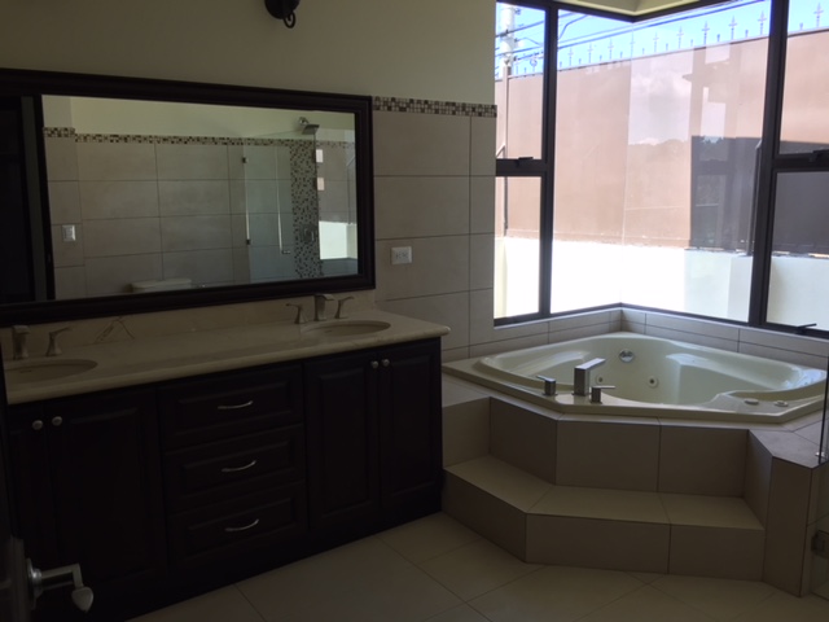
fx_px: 695
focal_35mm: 29
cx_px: 414
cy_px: 311
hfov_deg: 61.7
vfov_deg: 48.2
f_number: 2.2
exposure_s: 1/120
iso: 32
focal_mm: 4.15
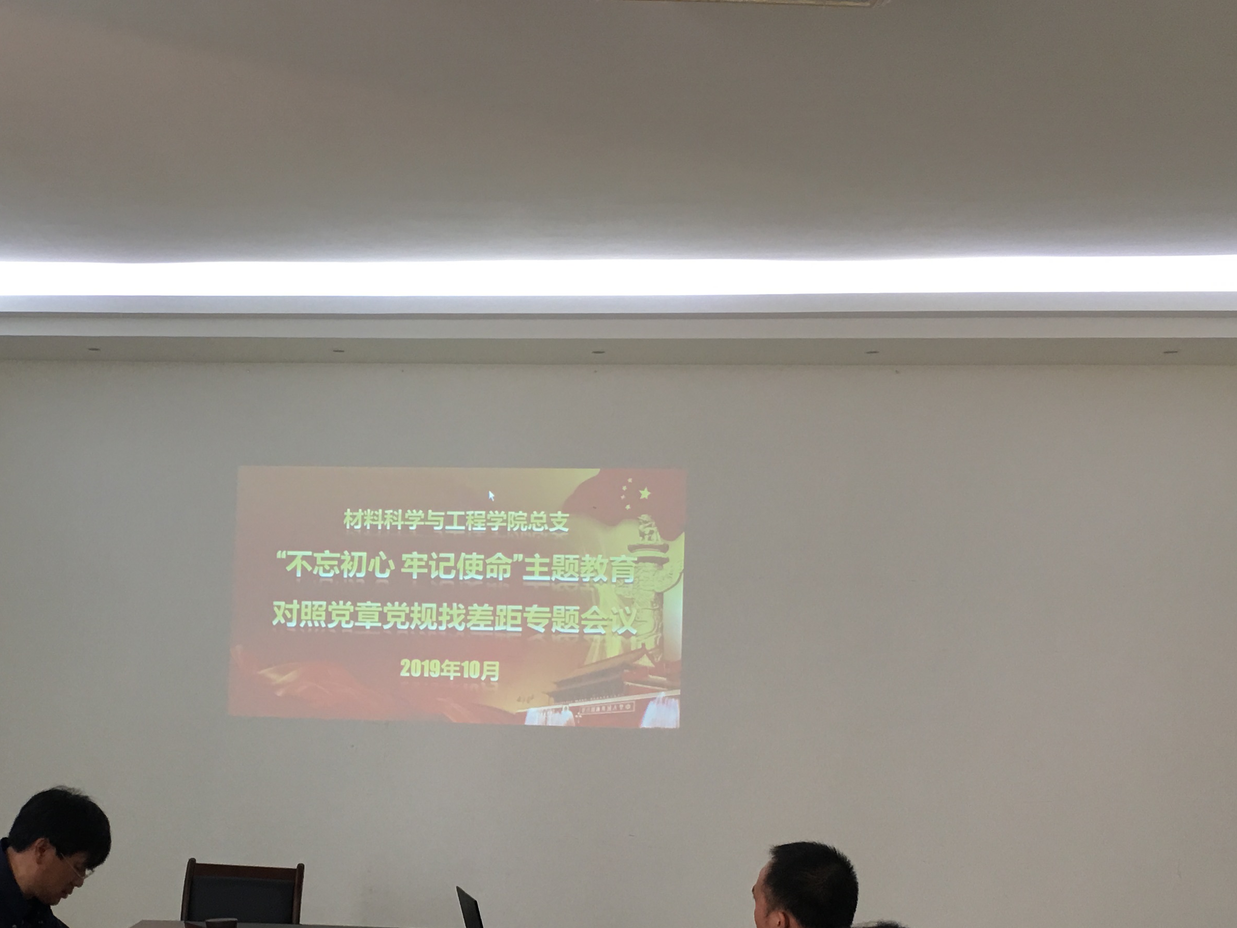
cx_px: 326
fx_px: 1751
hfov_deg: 38.0
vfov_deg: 29.2
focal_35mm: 49
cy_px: 709
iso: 40
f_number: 2.2
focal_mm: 4.15
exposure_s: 1/33
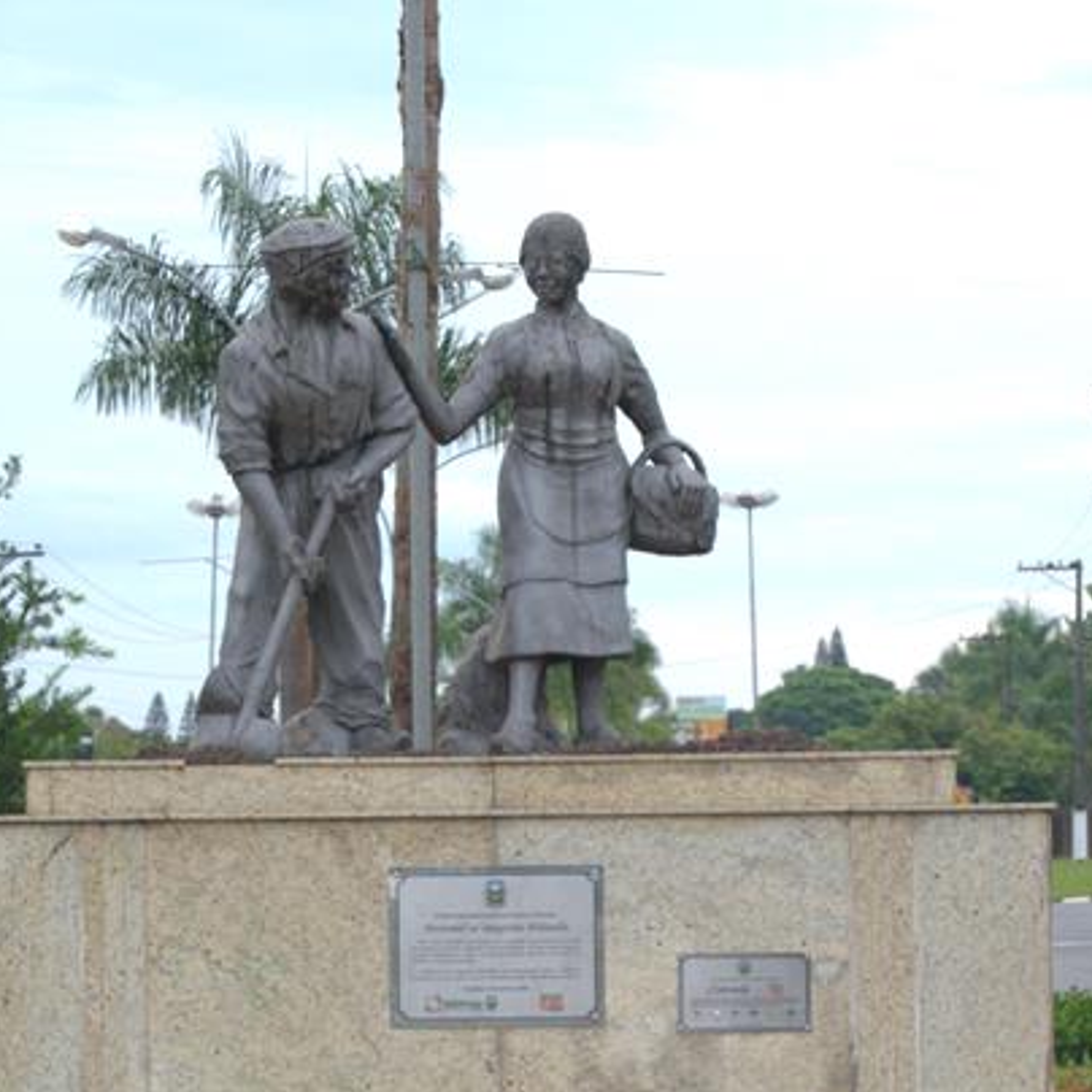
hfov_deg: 11.7
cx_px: 454
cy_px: 766
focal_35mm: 149
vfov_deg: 11.7
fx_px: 5314
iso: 100
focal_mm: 55
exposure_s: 1/160
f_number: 5.6
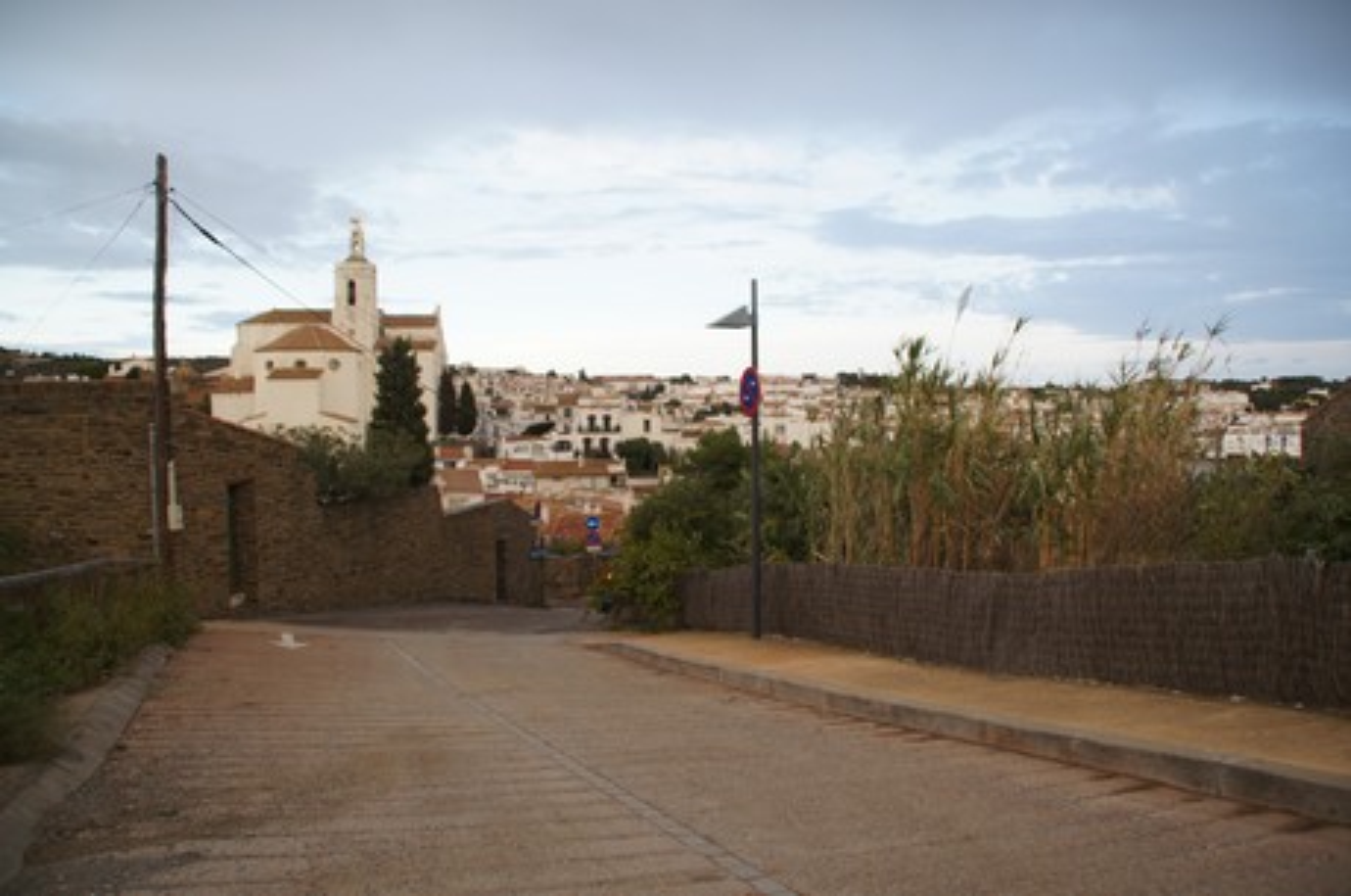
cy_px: 448
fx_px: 1011
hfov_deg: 67.5
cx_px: 676
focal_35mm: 27
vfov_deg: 47.8
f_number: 4.5
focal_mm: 18
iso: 100
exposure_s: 1/80
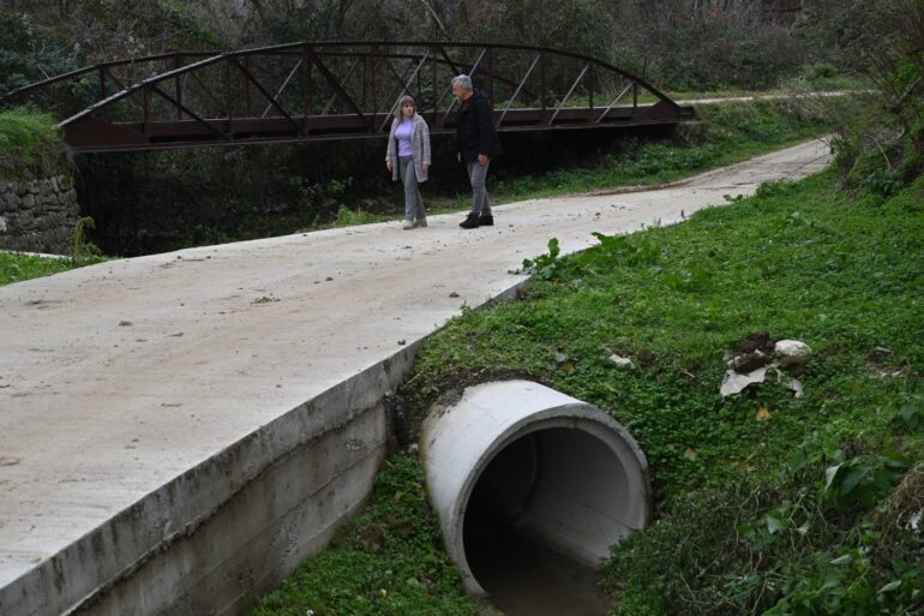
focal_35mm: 52
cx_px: 462
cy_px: 308
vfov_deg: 26.0
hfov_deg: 38.2
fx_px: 1334
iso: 200
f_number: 6.3
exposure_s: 1/250
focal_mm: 52
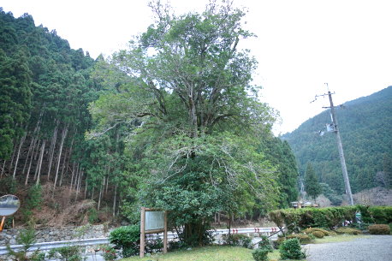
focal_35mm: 22
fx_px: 239
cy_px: 130
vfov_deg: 57.2
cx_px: 196
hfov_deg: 78.6
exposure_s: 1/60
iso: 400
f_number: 3.2
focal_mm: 22
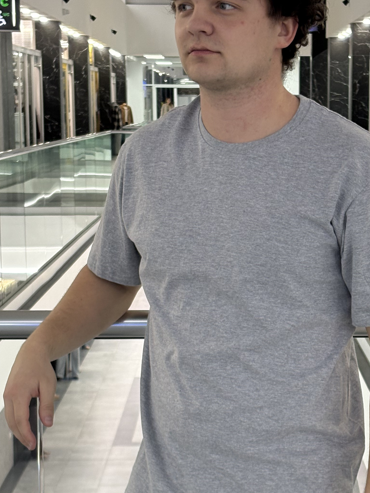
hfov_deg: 14.4
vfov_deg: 19.2
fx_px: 1454
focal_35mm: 102
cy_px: 314
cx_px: 283
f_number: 1.6
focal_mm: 5.96
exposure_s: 1/100
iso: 125
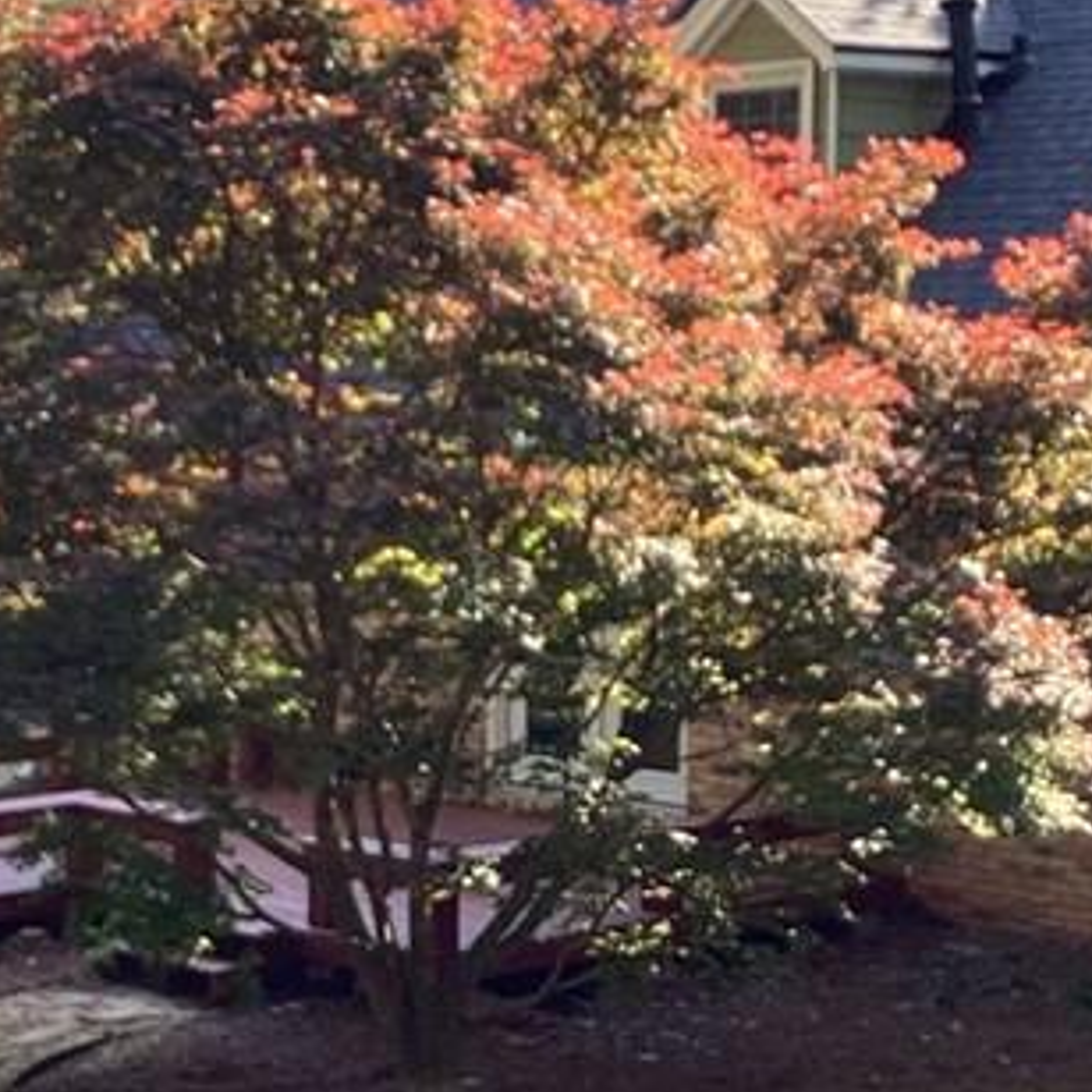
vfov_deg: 18.9
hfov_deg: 19.1
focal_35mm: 91
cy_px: 837
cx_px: 557
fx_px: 3248
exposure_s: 1/127
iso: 25
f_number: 2.4
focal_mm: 3.3
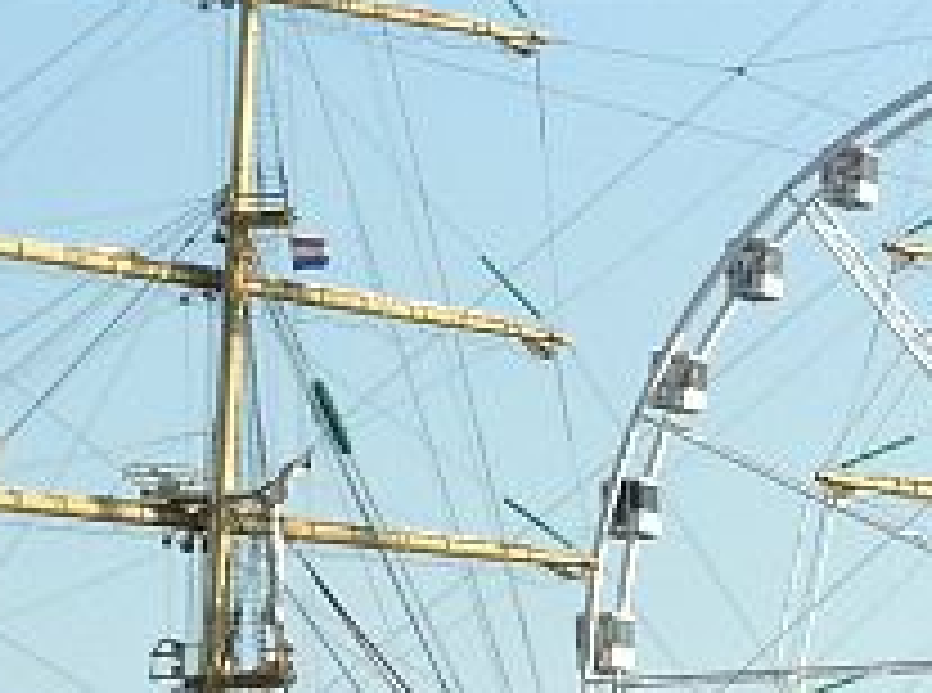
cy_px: 684
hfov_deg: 6.7
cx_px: 1225
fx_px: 7839
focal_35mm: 292
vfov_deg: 5.1
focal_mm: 9.7
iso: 125
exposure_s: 1/400
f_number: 4.5
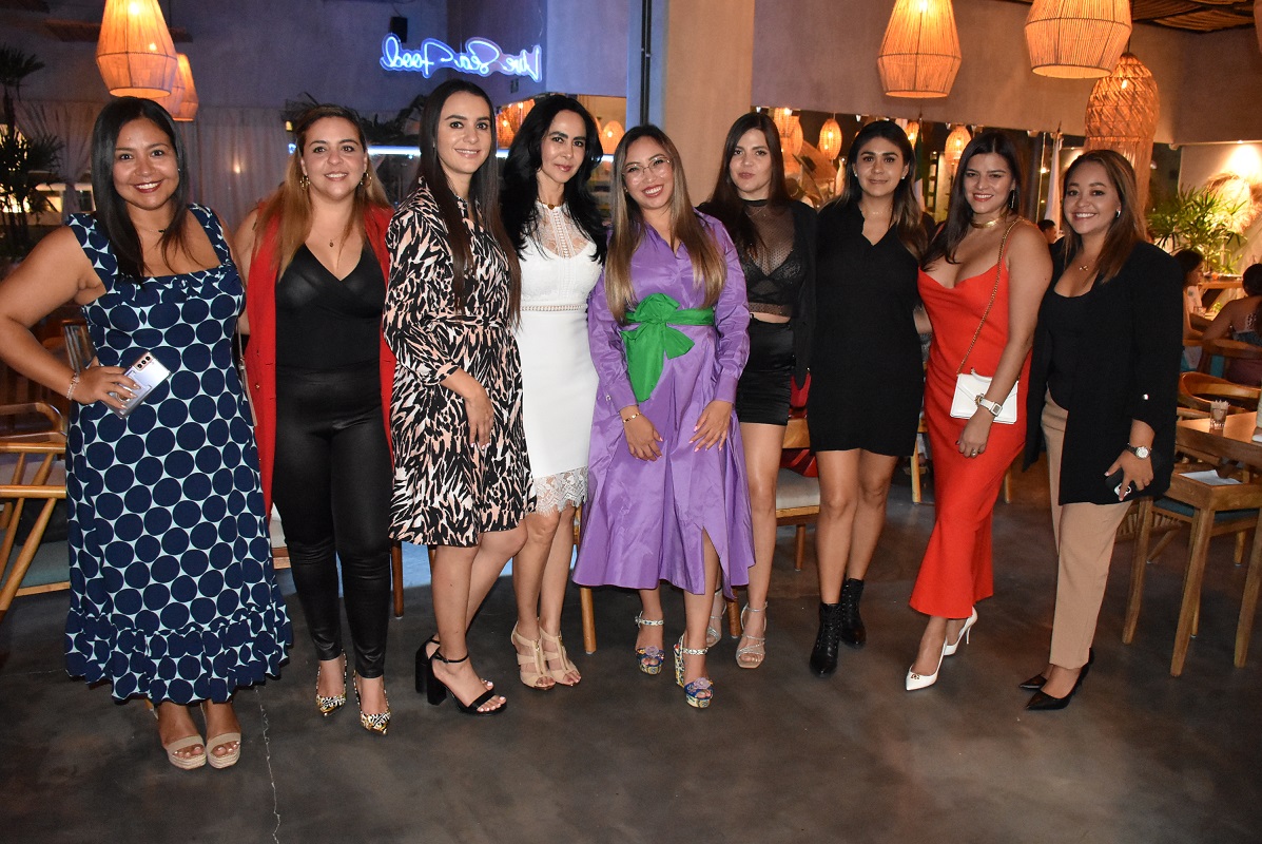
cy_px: 422
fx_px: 947
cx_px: 631
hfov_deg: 67.3
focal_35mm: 27
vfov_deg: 48.0
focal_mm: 18
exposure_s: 1/60
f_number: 3.5
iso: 6400
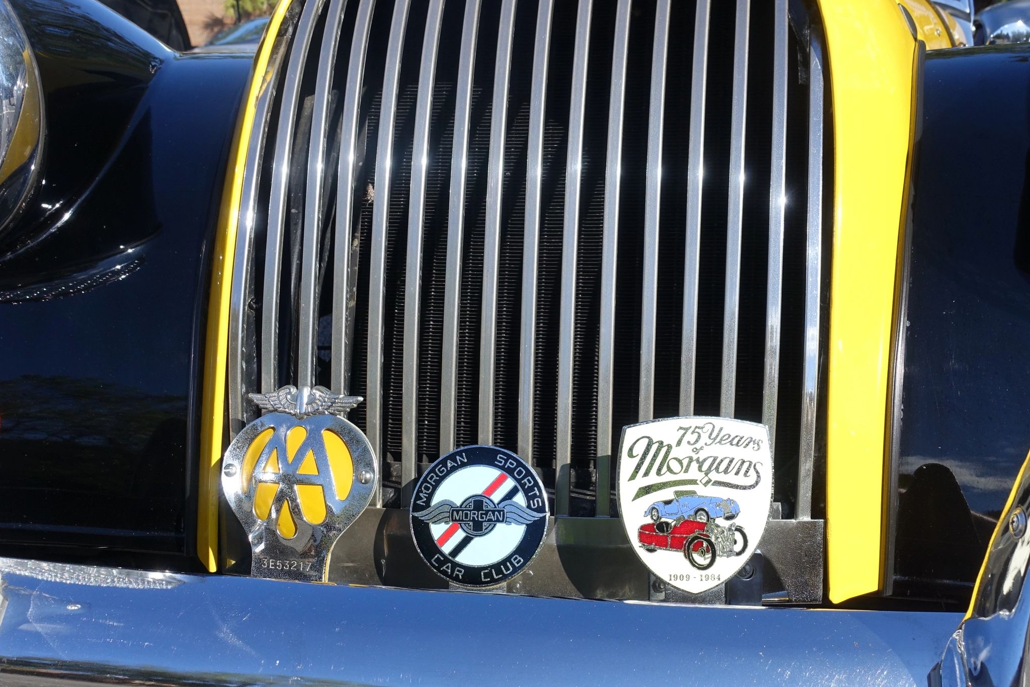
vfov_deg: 37.7
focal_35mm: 35
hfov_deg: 54.1
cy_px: 414
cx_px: 604
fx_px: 1001
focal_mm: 10.15
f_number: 5.6
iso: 125
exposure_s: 1/400
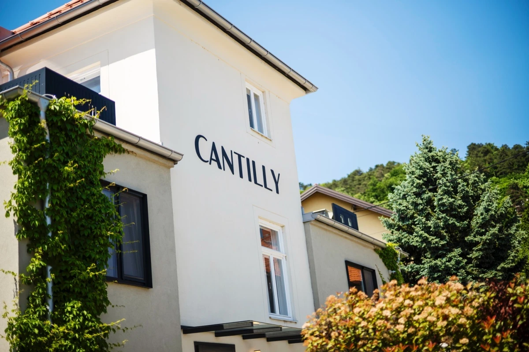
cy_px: 176
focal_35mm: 50
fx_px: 735
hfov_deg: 39.6
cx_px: 264
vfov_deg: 27.0
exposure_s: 1/6400
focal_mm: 50
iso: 100
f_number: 1.6
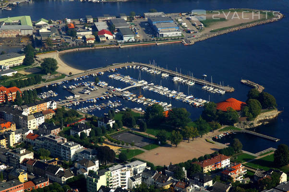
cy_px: 96
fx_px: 986
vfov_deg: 11.1
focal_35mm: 123
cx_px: 144
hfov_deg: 16.7
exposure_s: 1/1000
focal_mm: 82
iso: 400
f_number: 7.6
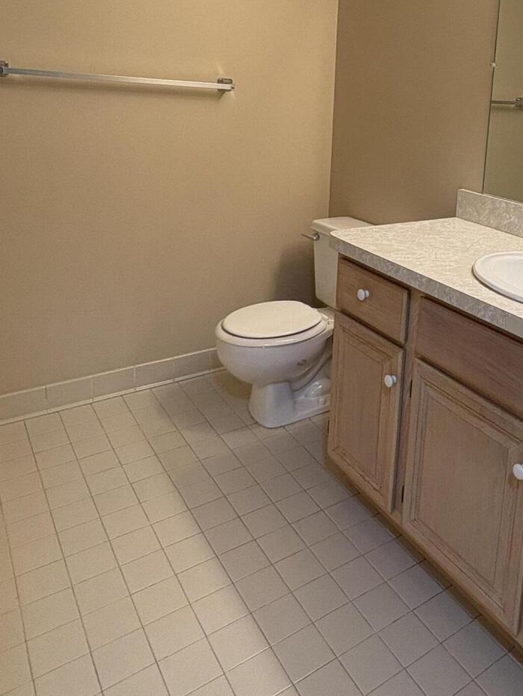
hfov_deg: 44.7
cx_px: 411
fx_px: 604
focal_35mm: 30
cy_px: 196
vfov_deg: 57.7
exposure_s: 1/60
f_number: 2.2
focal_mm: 2.22
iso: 200
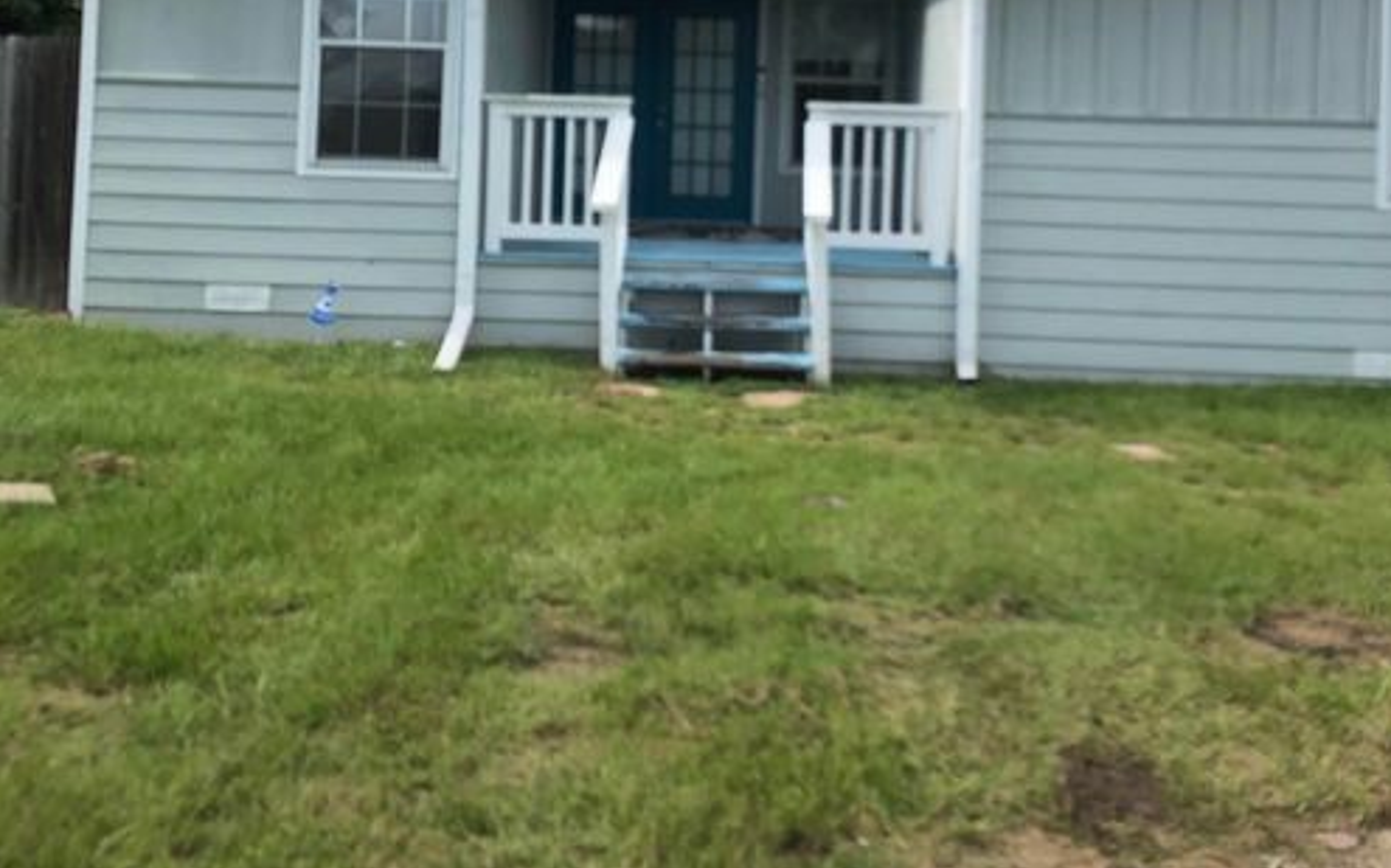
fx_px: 1516
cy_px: 119
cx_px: 694
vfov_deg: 30.8
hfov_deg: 49.3
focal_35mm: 40
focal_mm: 3.99
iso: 20
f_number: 1.8
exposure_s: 1/1736
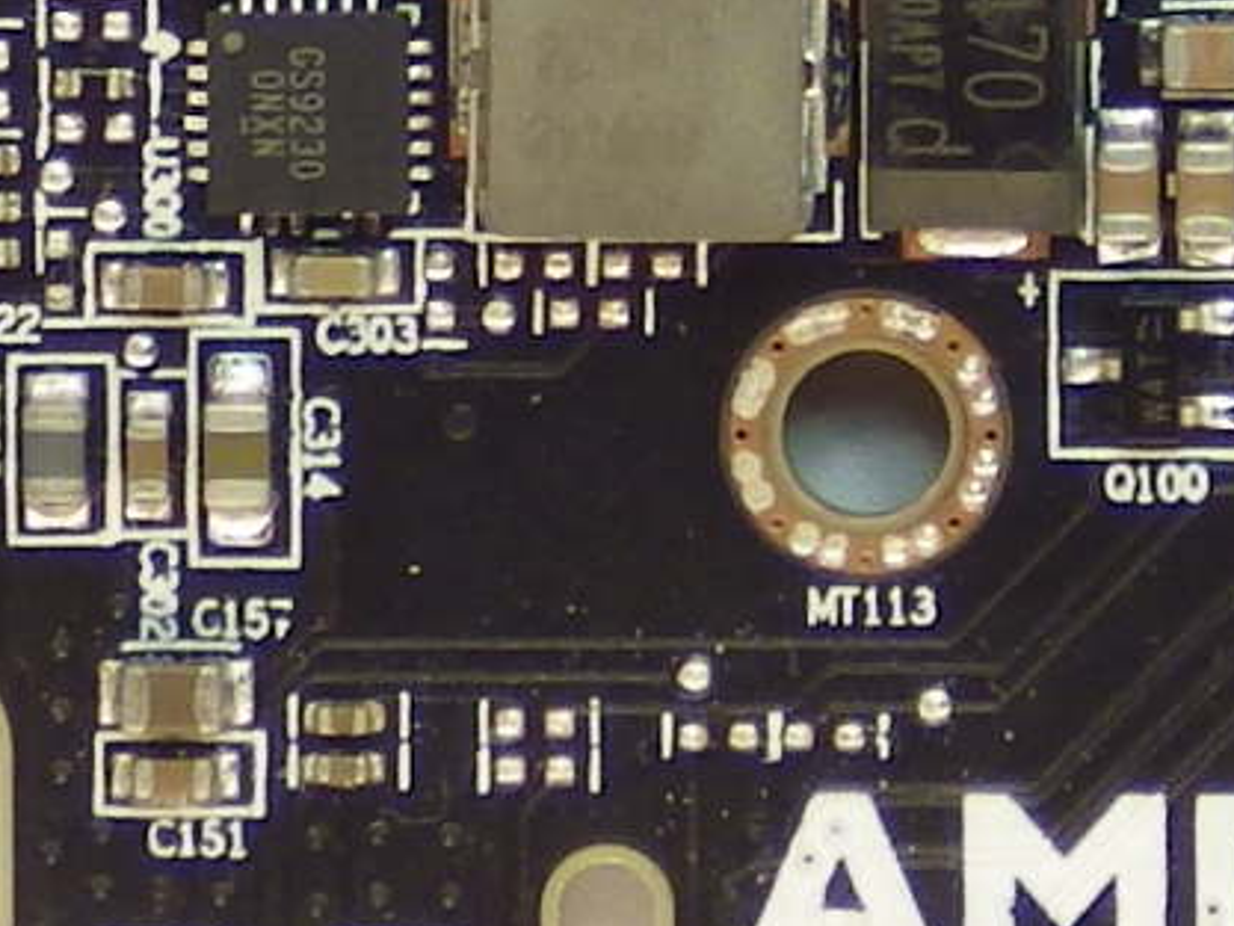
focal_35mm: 1246
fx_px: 44431
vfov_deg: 1.2
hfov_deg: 1.6
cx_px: 2033
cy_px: -1142
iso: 100
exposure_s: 1/125
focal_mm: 30.4
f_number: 5.3
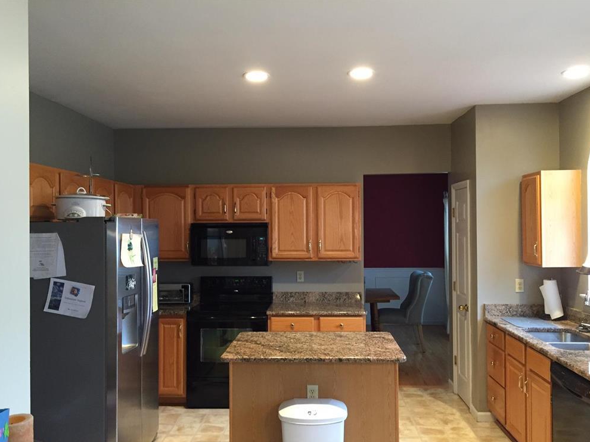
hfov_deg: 60.0
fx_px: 511
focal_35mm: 30
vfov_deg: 46.8
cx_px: 299
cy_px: 228
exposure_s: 1/24
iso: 250
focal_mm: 4.15
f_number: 2.2
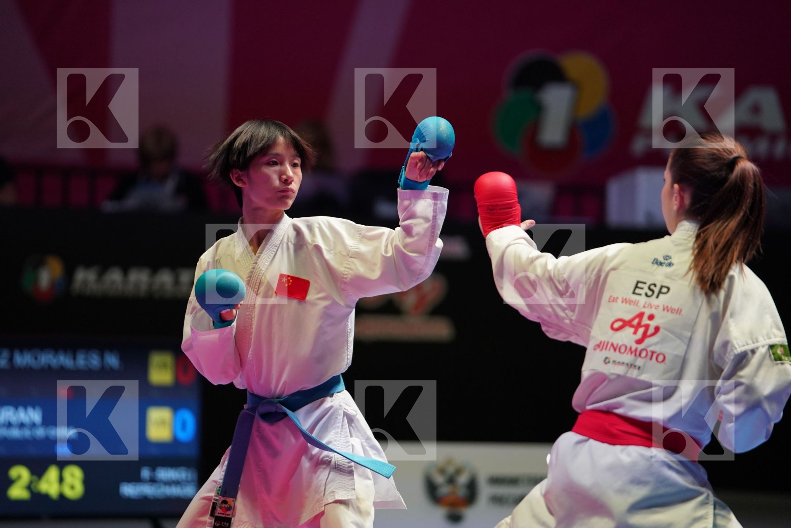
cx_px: 396
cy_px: 264
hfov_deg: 10.3
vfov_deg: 6.9
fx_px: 4394
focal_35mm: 200
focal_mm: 200
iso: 2000
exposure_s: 1/1000
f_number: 2.8
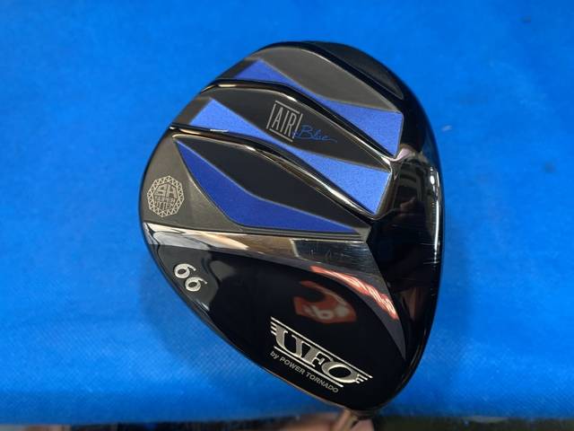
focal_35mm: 26
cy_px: 216
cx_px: 287
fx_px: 431
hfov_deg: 67.3
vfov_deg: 53.1
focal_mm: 4.25
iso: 200
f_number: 1.8
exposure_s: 1/60
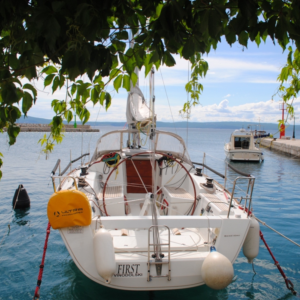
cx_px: 166
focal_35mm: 35
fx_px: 343
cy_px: 149
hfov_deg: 47.1
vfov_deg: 47.2
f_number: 9
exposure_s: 1/320
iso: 100
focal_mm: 18
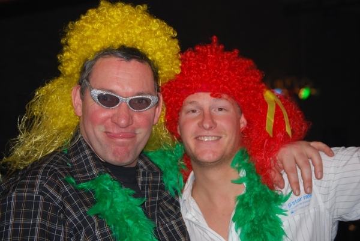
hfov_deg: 24.6
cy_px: 120
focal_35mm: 82
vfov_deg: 16.6
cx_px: 180
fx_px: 826
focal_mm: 55
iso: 200
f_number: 4
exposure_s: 1/60
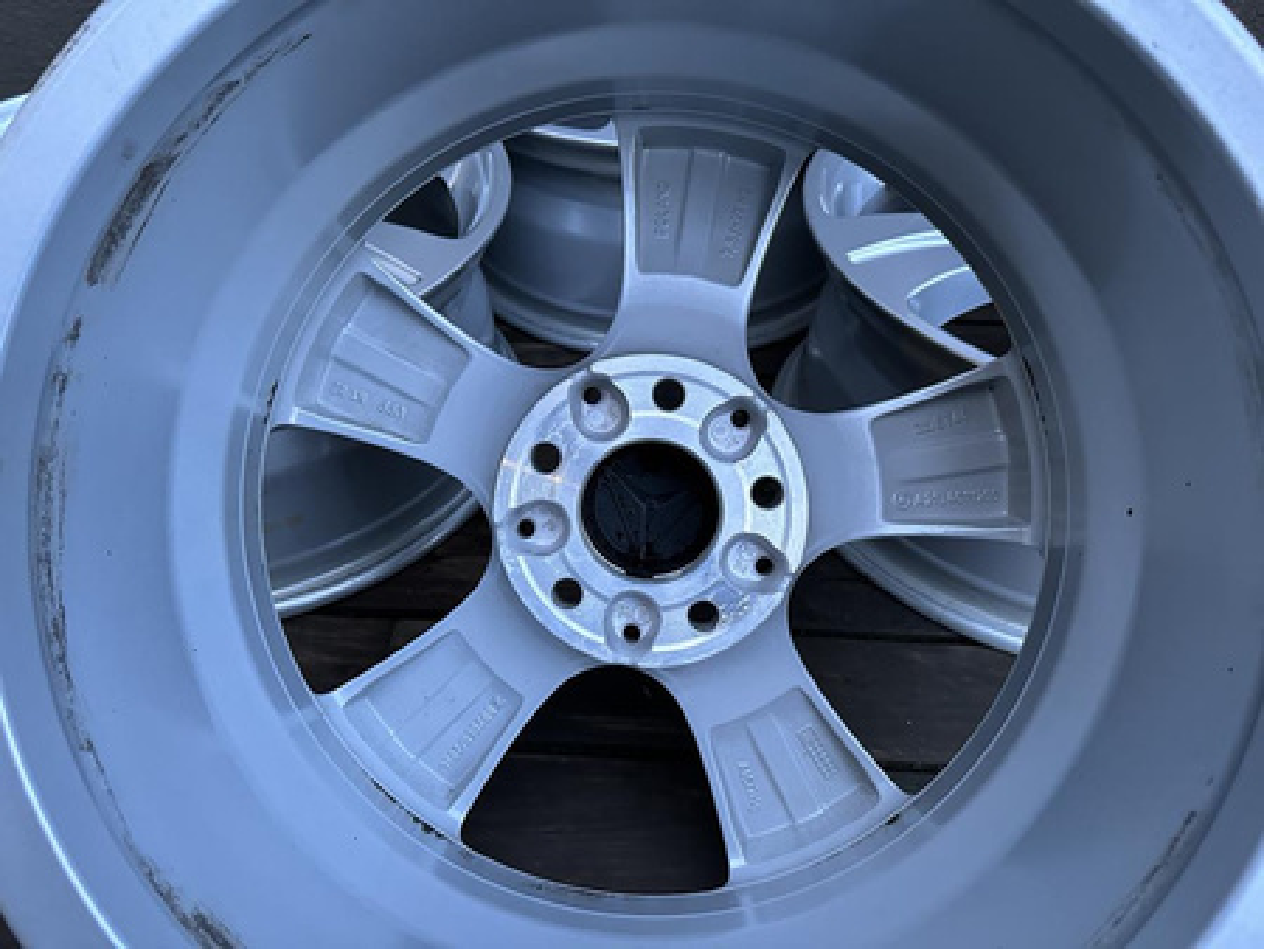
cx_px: 632
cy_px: 474
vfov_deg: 56.9
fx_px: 877
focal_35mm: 24
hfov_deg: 71.6
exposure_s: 1/60
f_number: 1.78
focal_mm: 6.86
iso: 640
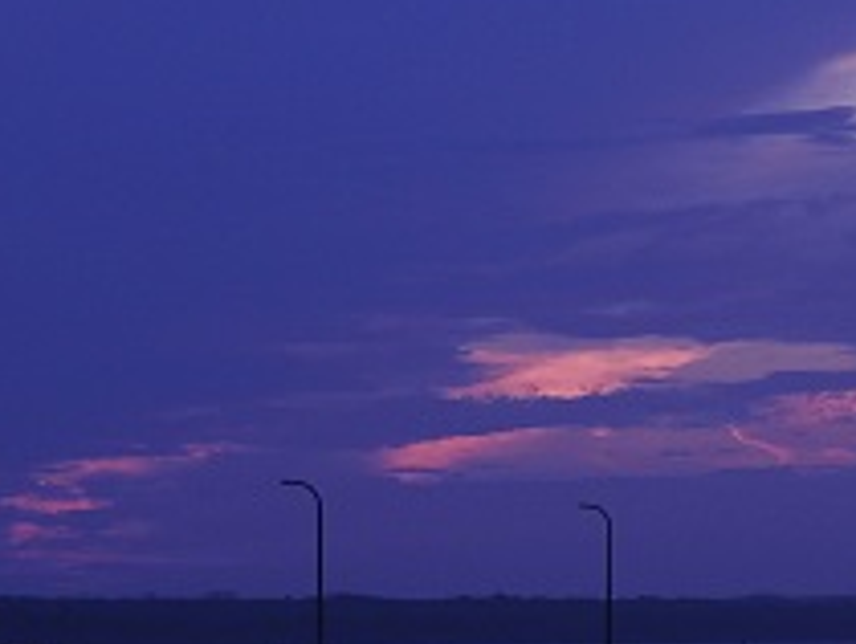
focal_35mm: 200
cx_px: 823
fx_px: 4951
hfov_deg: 9.8
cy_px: -41
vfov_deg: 7.4
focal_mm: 12.5
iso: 100
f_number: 4.5
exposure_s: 1/160
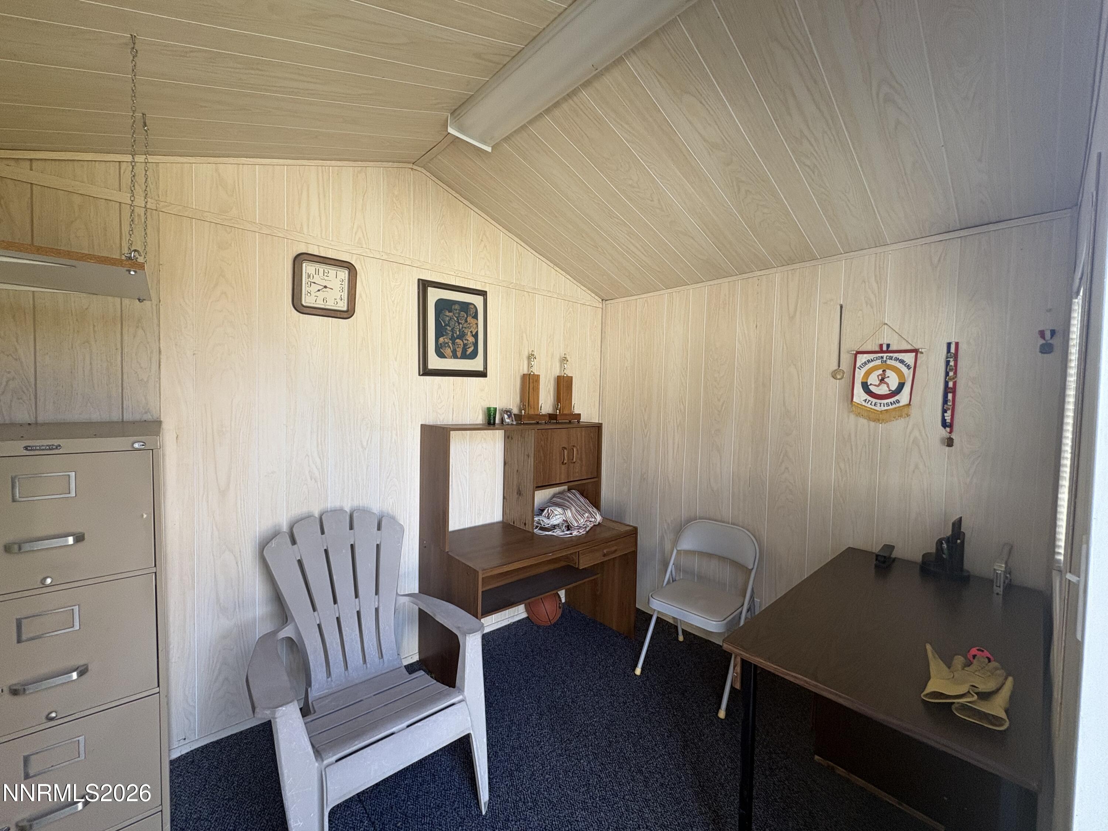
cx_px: 554
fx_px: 448
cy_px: 416
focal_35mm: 14
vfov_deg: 85.7
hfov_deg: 102.1
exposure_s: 1/99
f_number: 2.2
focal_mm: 2.22
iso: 100
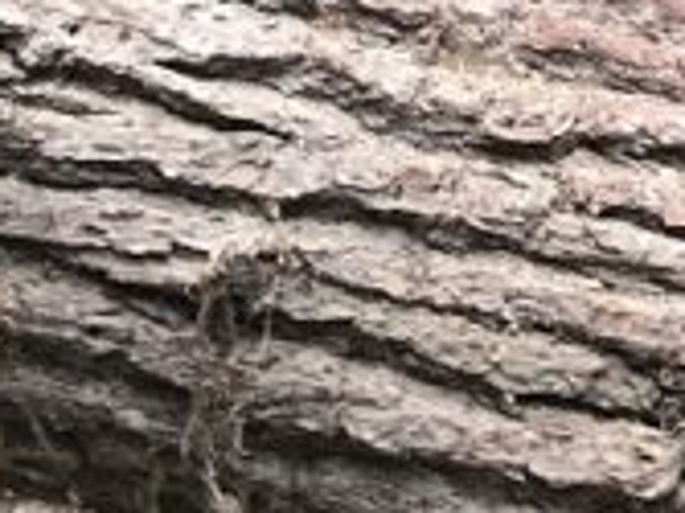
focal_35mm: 172
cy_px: -538
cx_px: 865
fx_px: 3401
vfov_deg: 8.2
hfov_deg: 11.2
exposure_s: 1/15
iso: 40
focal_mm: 3.99
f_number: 1.8
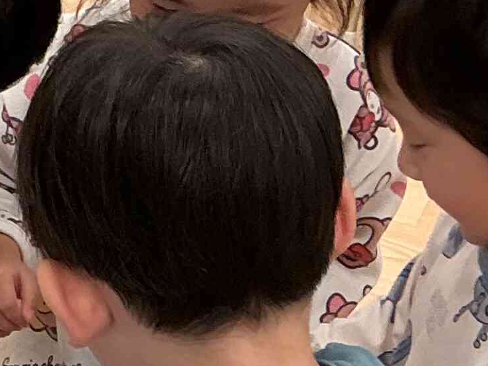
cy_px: 554
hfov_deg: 11.9
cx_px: -220
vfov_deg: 9.1
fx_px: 2243
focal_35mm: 159
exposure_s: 1/120
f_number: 1.8
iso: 50
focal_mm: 3
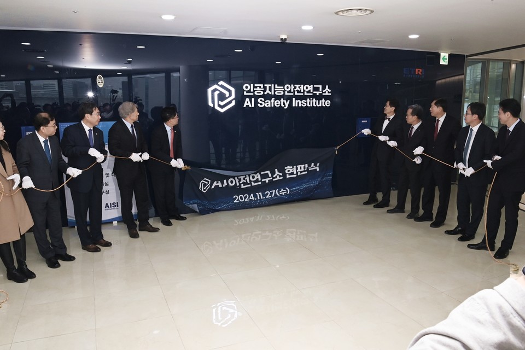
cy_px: 175
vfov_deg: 47.9
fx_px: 394
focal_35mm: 27
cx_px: 262
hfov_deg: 67.4
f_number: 9
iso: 1000
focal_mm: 18
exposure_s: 1/80
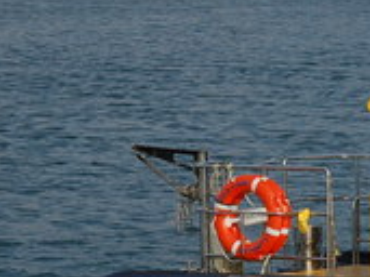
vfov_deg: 4.2
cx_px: 651
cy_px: 167
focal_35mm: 351
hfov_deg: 5.6
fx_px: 3747
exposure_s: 1/640
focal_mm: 65
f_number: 8
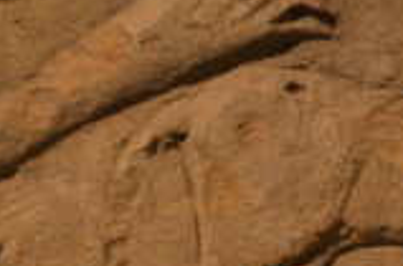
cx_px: 431
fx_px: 6965
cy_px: 227
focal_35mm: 624
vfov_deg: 2.2
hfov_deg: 3.3
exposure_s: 1/13
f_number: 6
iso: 400
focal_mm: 150
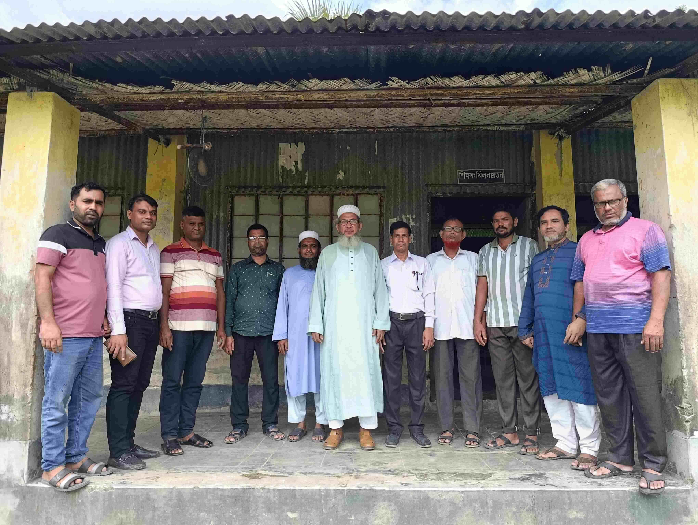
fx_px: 464
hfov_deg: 73.8
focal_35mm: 23
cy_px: 262
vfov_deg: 59.0
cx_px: 349
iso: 50
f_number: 1.65
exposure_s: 1/108
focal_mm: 6.11
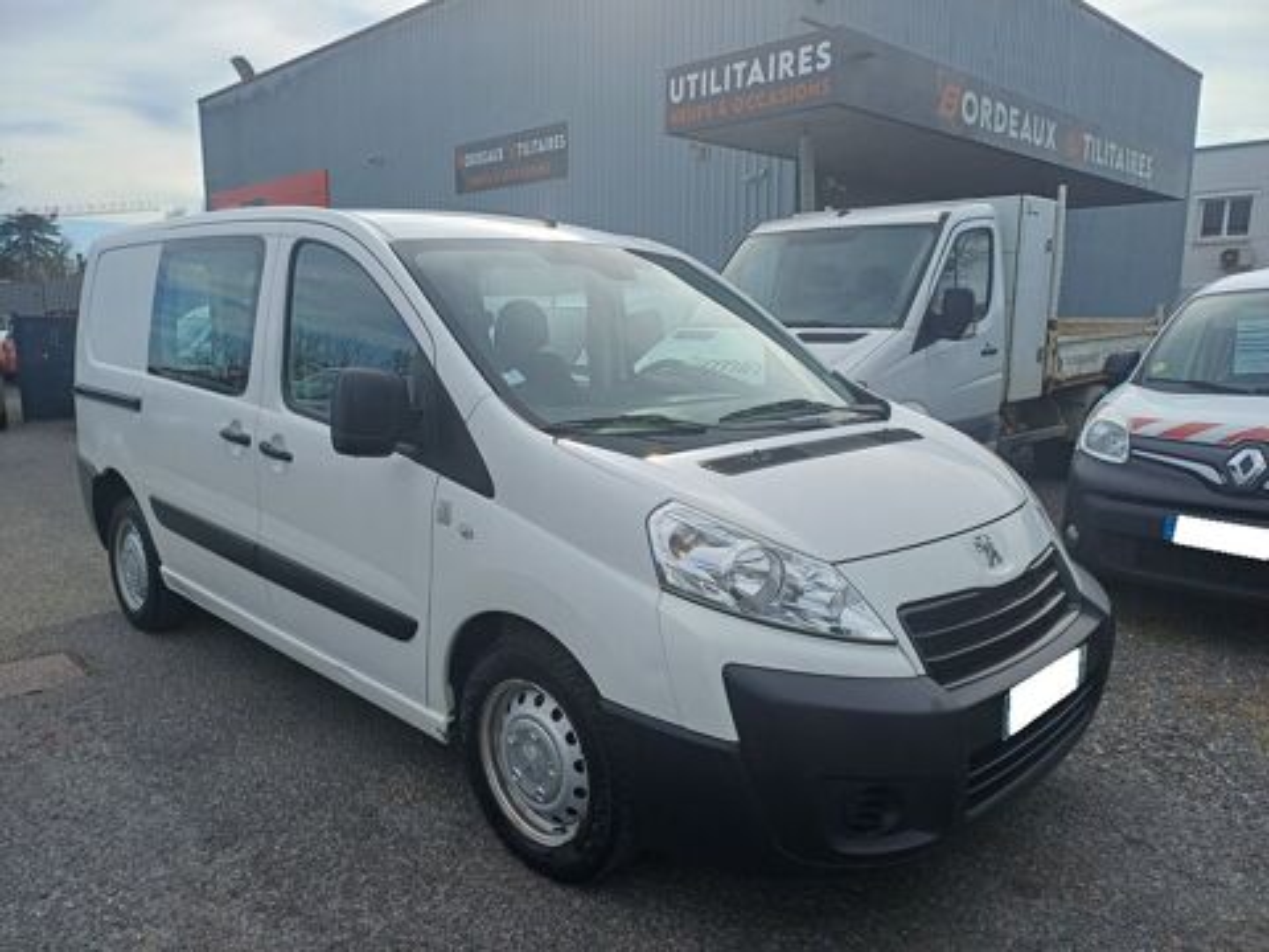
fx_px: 916
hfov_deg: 69.4
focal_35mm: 25
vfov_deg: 54.9
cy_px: 476
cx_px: 634
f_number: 1.8
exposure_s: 1/1178
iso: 50
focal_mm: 4.65
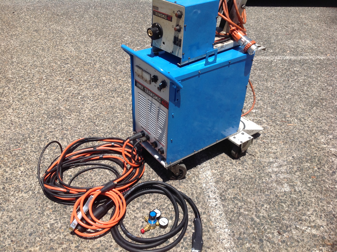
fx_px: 340
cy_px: 126
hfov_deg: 52.7
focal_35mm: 35
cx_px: 168
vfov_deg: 40.6
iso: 50
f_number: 2.4
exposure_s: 1/2326
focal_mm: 4.28
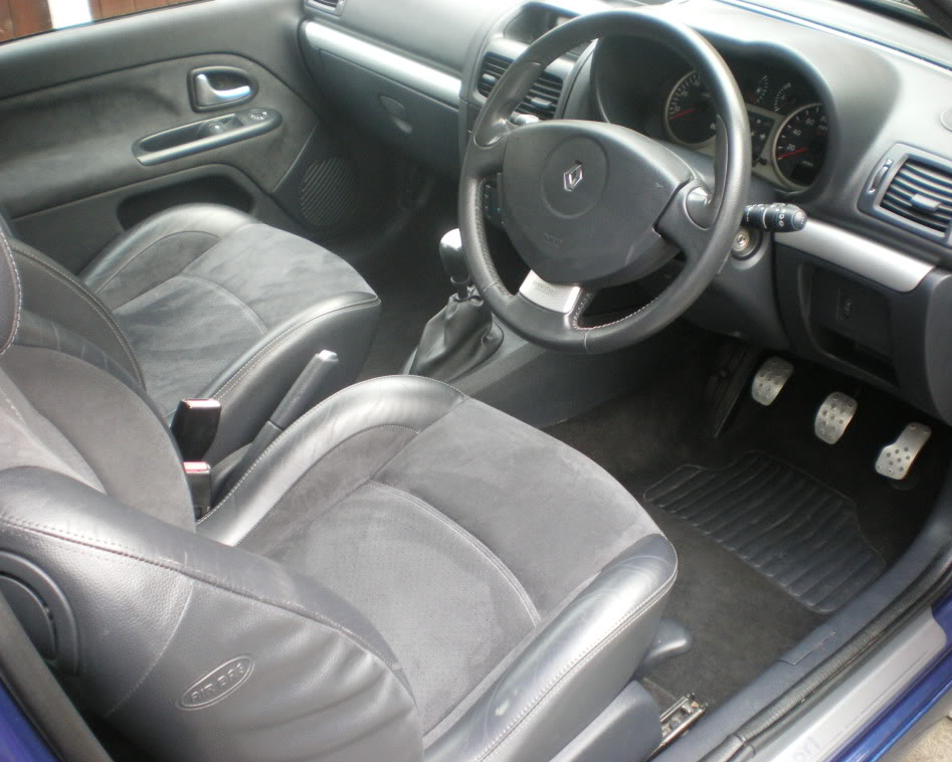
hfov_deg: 47.9
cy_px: 385
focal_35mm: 38
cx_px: 499
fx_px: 1071
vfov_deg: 39.2
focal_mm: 6.3
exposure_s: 1/50
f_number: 3.1
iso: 320
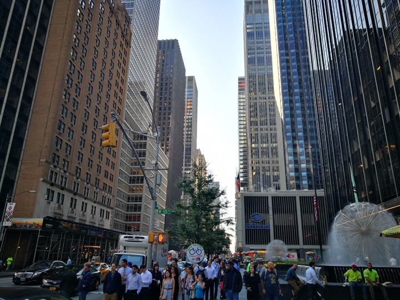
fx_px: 312
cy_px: 150
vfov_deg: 51.4
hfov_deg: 65.3
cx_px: 200
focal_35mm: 27
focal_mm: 4.5
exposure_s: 1/163
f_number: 2.2
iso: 50
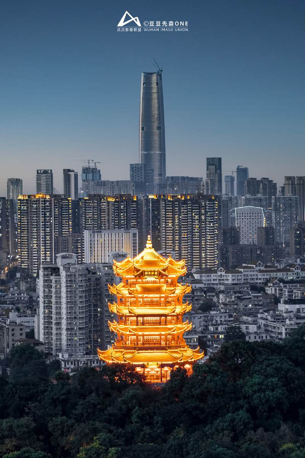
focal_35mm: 138
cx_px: 152
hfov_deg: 9.9
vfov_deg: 14.9
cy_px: 229
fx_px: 1754
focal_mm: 138
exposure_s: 1.3
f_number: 8
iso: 100
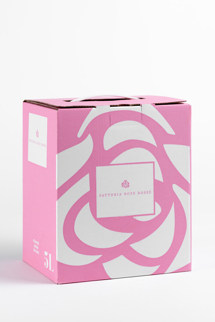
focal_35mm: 105
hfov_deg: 13.0
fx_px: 941
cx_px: 108
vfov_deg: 19.5
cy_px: 161
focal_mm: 105
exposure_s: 1/200
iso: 31
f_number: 13
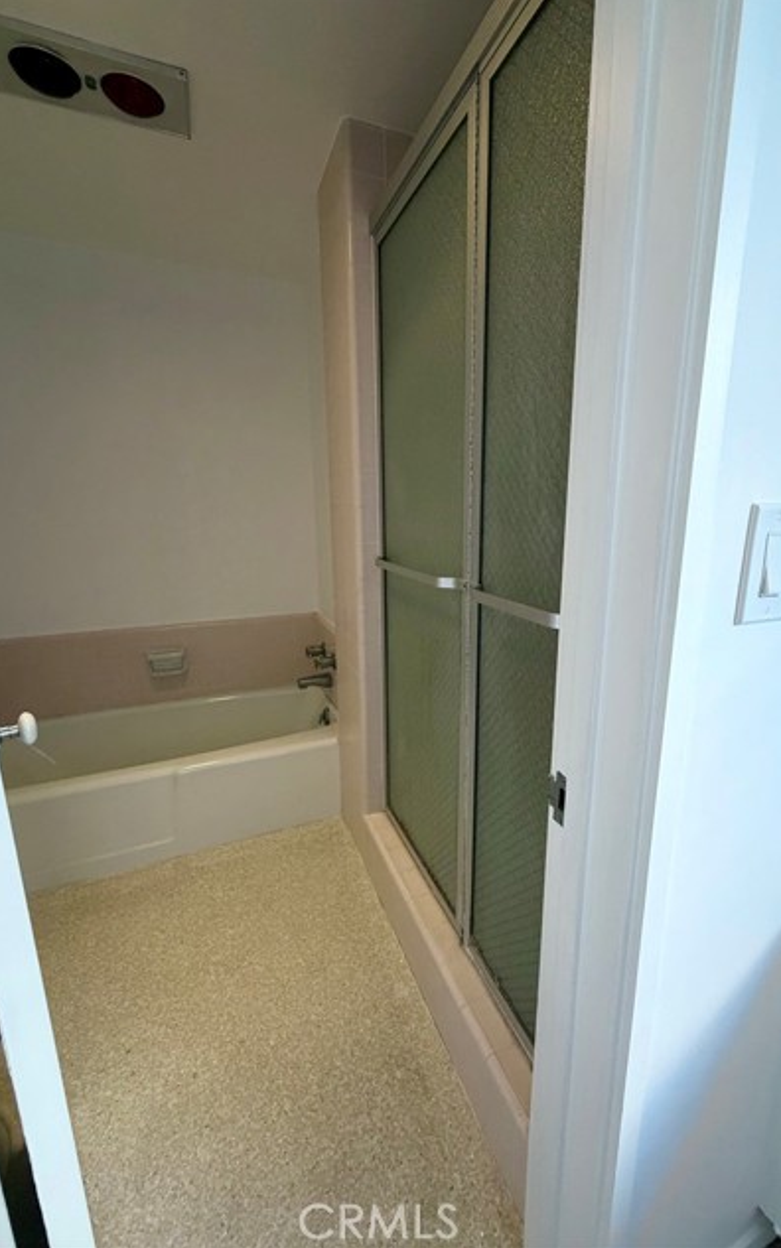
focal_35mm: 15
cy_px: 619
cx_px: 434
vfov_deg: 101.4
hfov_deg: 74.6
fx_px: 510
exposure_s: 1/60
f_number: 2.2
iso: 320
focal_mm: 2.22
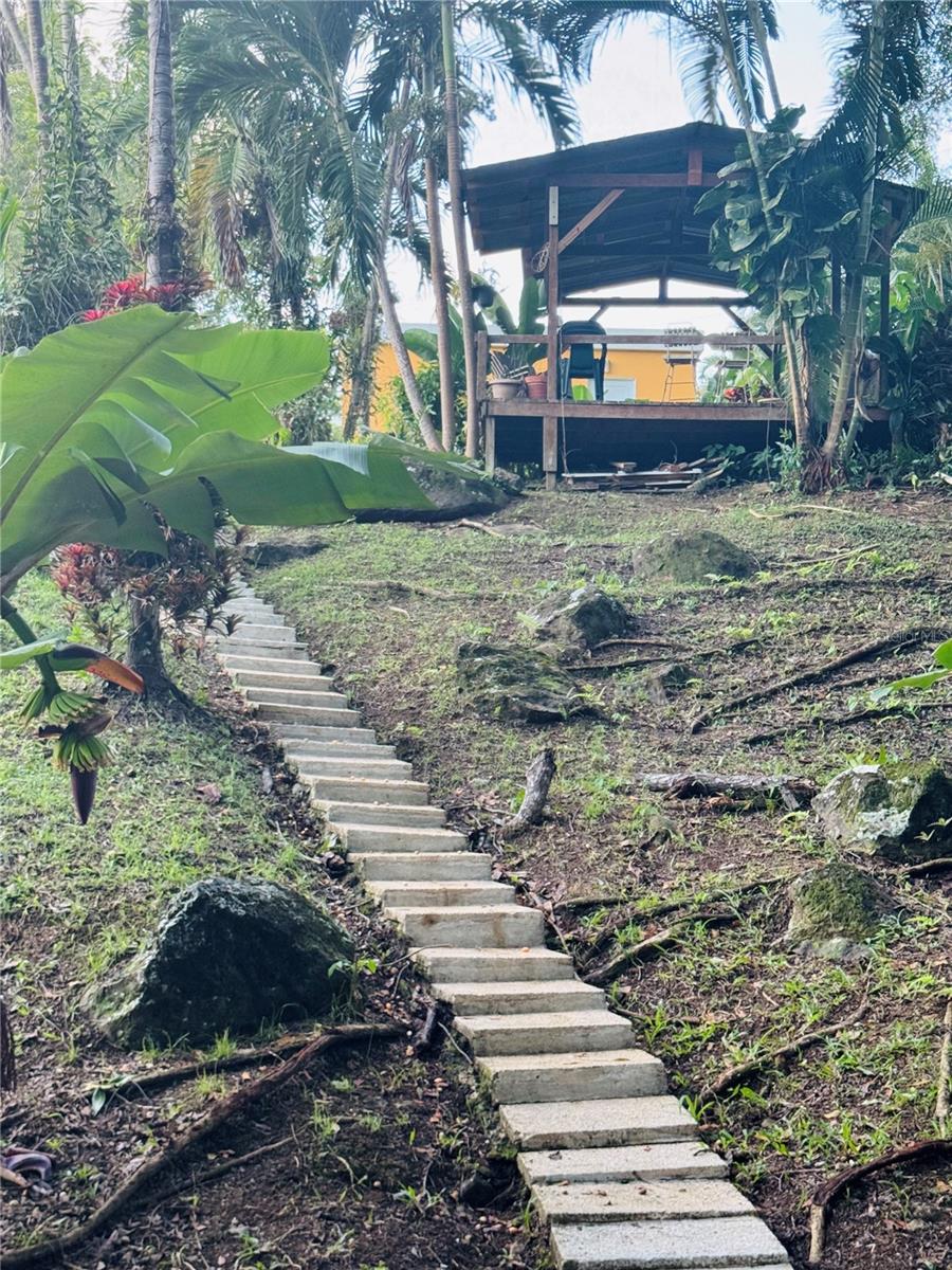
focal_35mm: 48
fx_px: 1760
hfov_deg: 30.3
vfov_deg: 39.7
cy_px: 635
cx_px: 476
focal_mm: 6.76
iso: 200
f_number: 1.78
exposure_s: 1/60
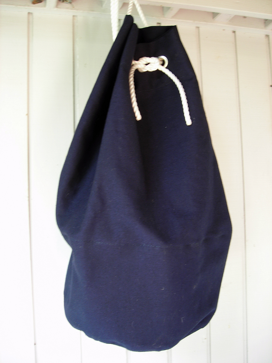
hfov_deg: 37.7
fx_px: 398
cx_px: 136
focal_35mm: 38
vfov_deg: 49.0
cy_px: 182
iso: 50
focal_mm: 6.3
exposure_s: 1/8.7
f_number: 3.2
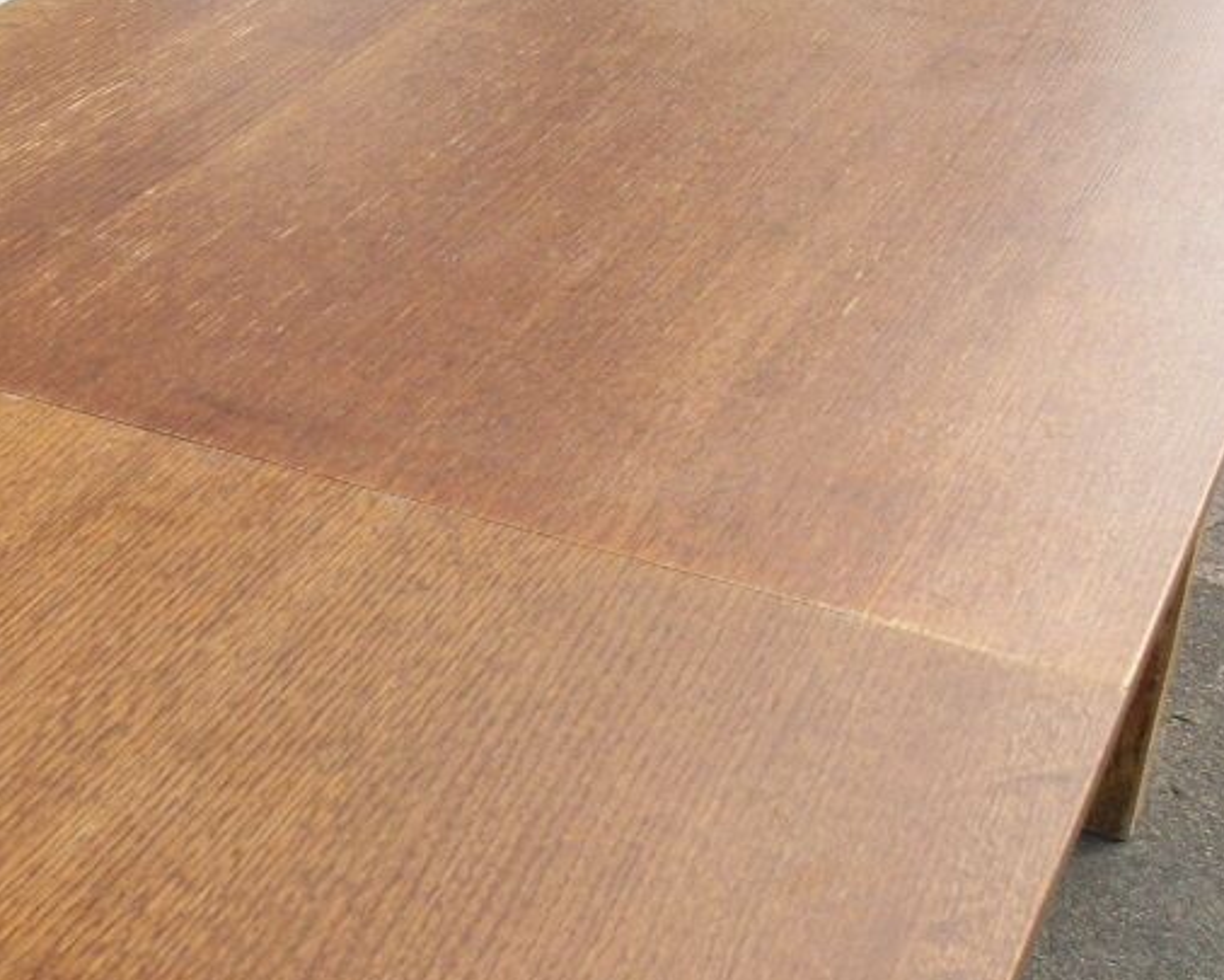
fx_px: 2862
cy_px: 532
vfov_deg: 19.4
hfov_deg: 24.0
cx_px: 423
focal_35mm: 79
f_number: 8.8
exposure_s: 1/80
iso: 80
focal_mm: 5.7
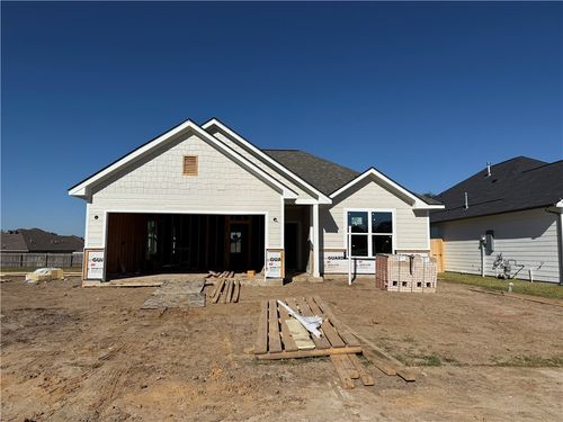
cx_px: 282
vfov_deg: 56.8
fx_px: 390
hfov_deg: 71.6
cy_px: 211
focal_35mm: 24
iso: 80
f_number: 1.78
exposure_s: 1/14286
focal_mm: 6.76
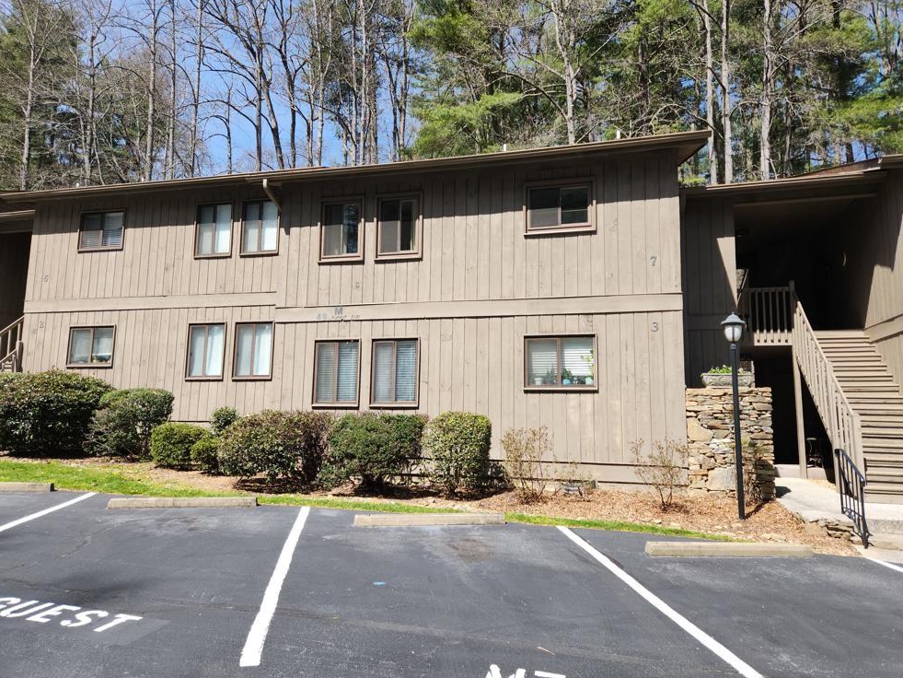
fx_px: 626
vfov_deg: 56.8
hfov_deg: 71.6
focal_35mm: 24
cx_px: 451
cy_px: 338
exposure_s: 1/927
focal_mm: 5.4
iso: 20
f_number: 1.8
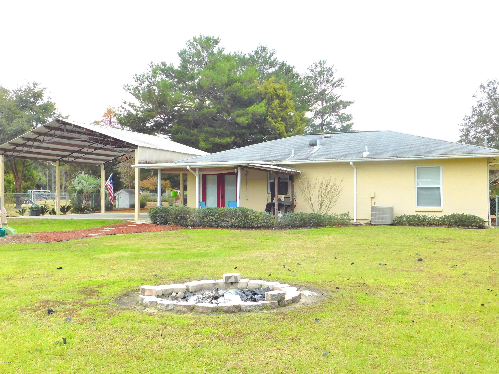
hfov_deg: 51.4
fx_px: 519
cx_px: 250
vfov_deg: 39.7
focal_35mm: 36
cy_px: 187
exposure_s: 1/250
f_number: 3.5
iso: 125
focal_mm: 6.3
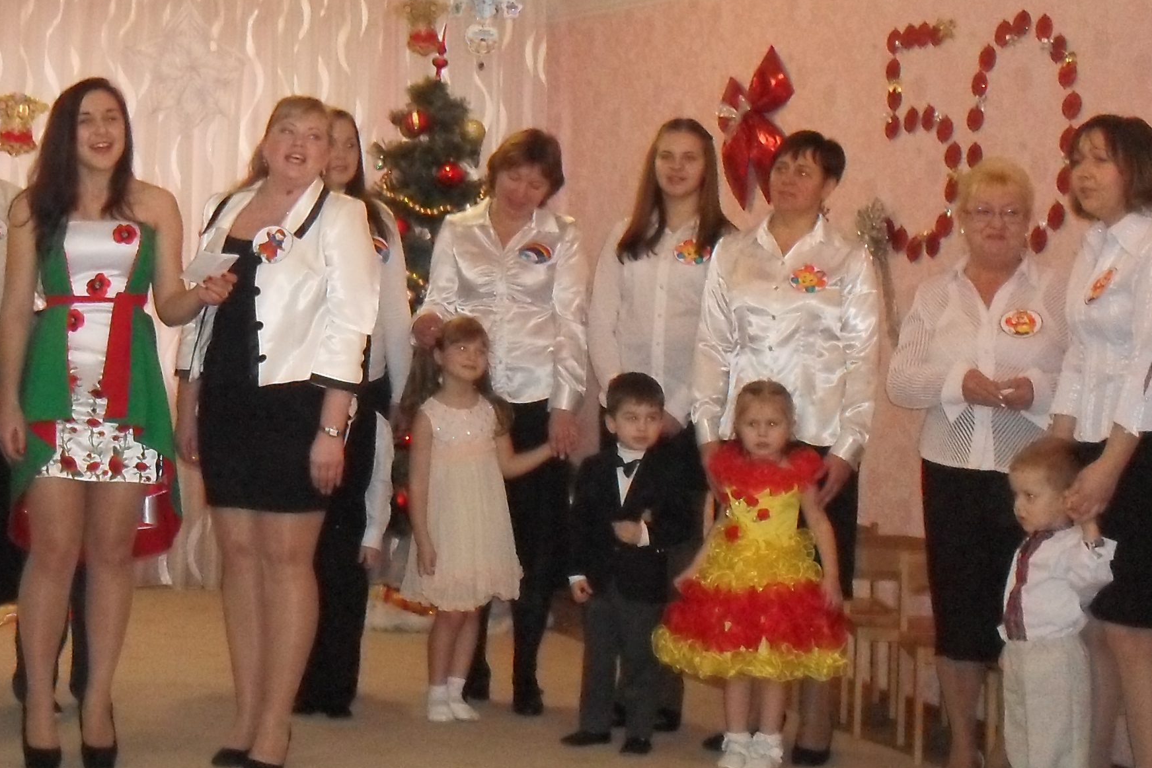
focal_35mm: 74
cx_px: 241
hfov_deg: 26.9
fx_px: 2368
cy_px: 93
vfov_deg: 18.2
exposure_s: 1/45
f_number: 2.8
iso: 240
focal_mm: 6.3
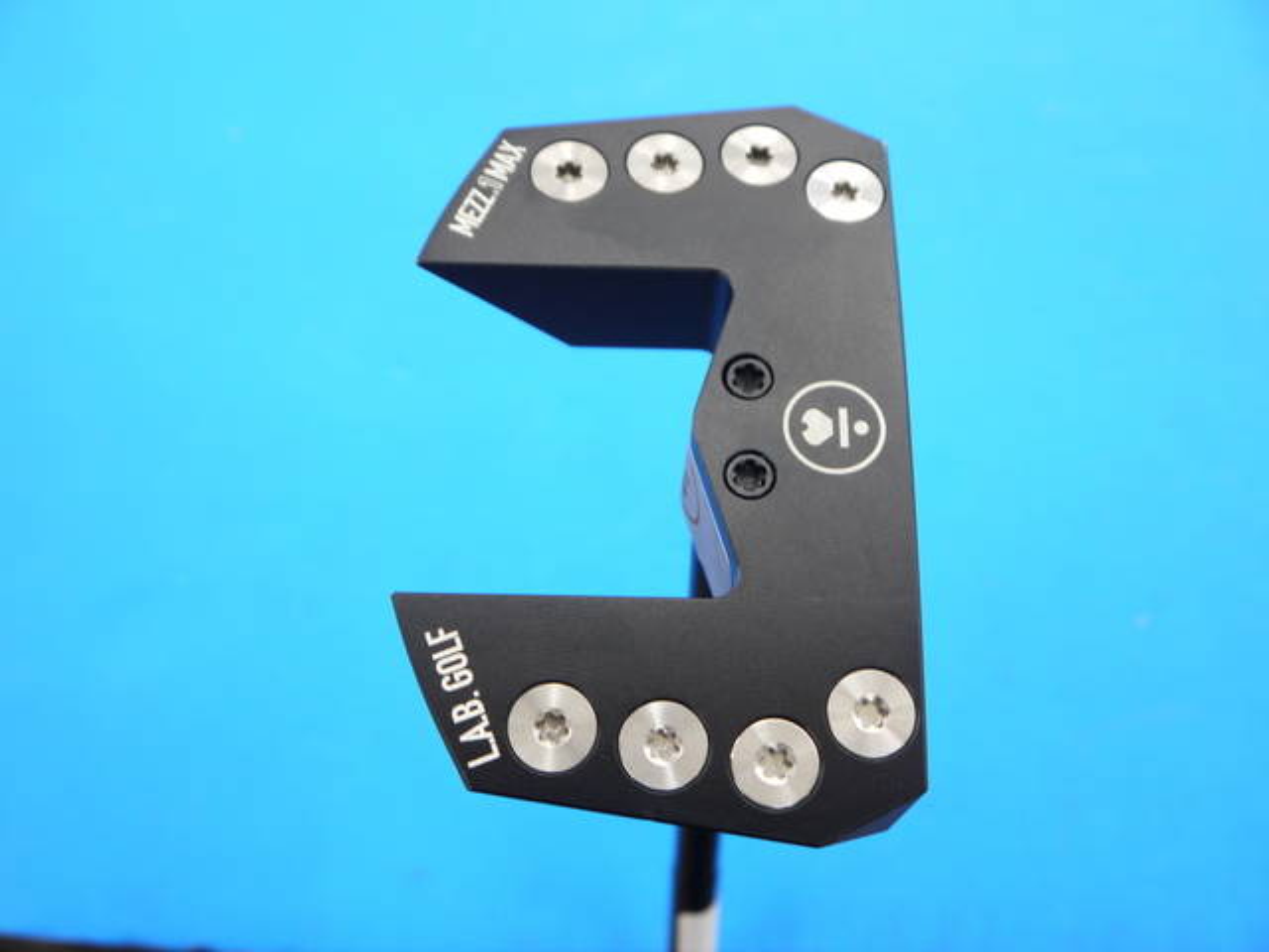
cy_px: 476
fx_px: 1760
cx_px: 634
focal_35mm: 48
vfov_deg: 30.3
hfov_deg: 39.7
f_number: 4.5
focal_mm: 24
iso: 500
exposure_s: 1/60
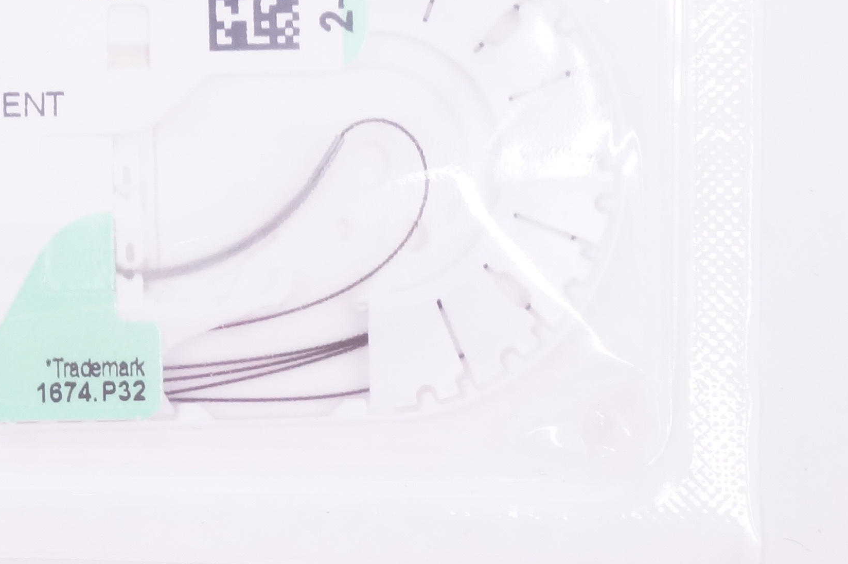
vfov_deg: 8.5
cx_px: -118
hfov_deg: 12.5
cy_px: 162
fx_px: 3788
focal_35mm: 161
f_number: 13
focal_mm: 36
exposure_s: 1/25
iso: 800
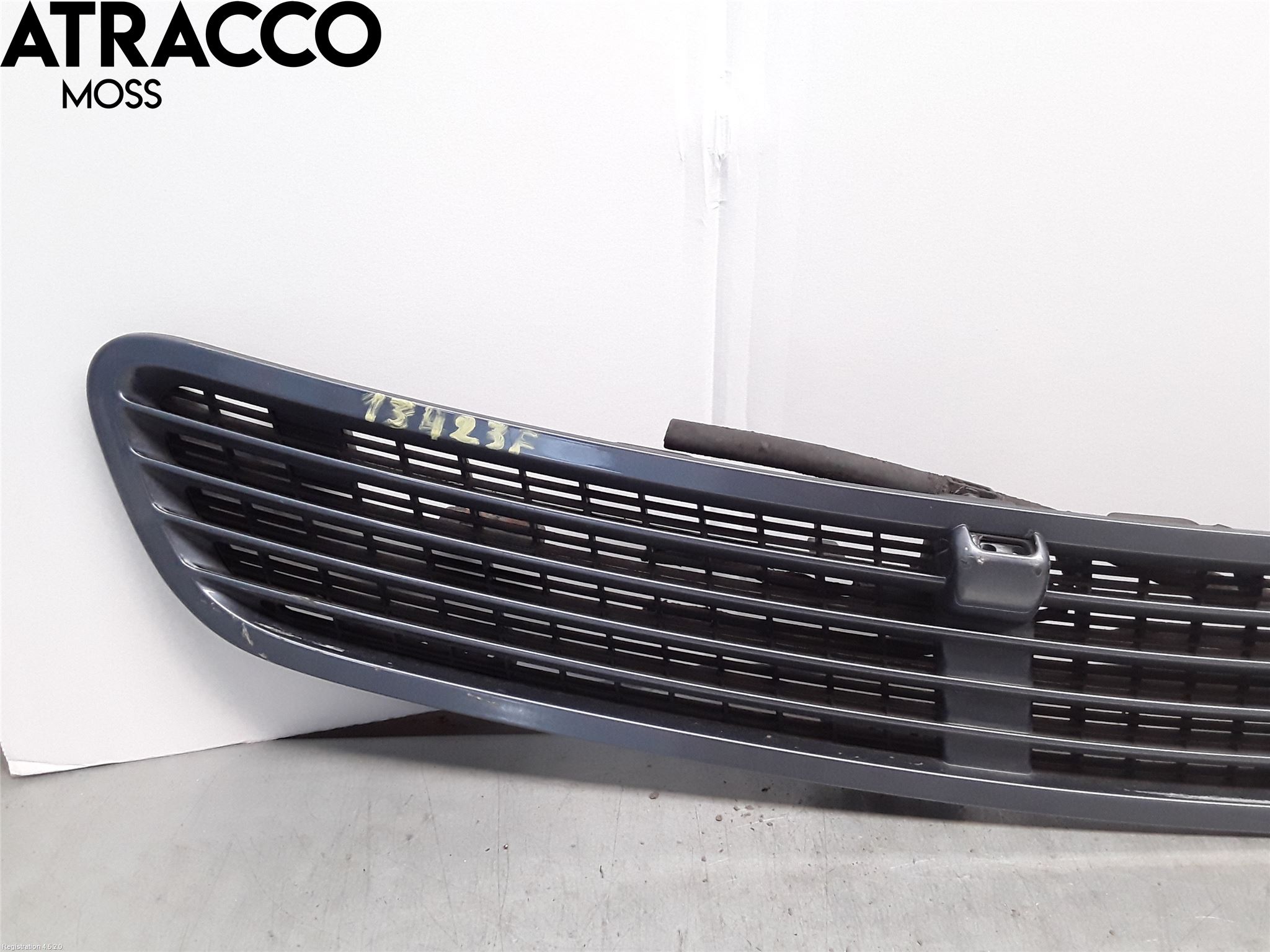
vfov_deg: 49.7
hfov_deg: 63.4
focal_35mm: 28
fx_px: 1027
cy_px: 476
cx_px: 635
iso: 100
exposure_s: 1/100
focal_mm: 2.91
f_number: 1.9
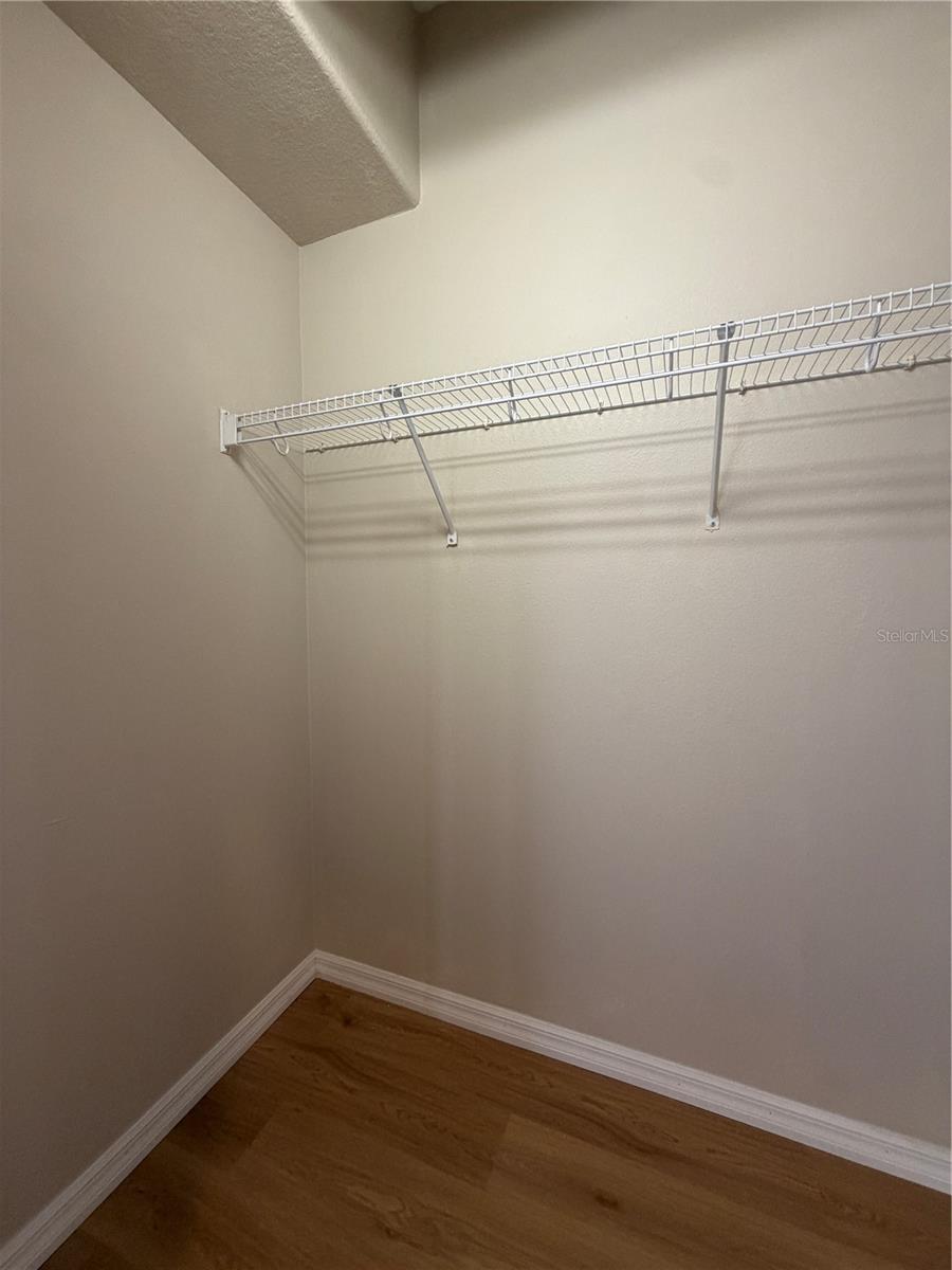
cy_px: 635
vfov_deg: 102.1
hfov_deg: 85.7
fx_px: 513
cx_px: 476
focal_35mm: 14
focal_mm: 2.22
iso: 200
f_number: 2.2
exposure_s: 1/60
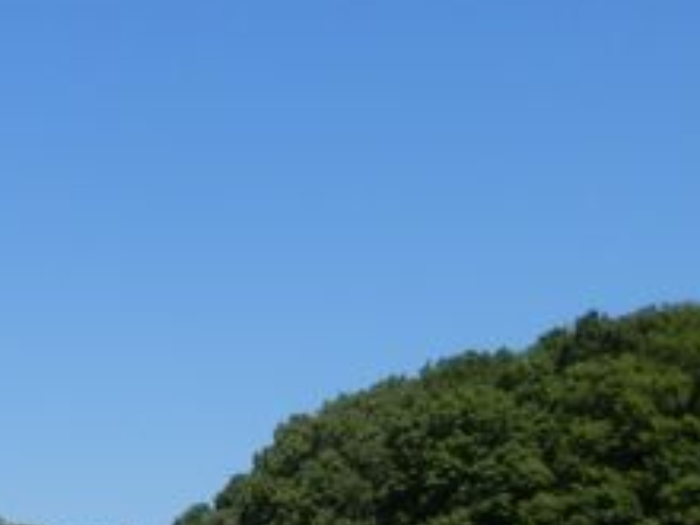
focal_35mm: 91
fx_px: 1840
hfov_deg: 21.2
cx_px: 121
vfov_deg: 15.3
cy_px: 732
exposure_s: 1/160
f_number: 8.7
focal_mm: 4.5
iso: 80
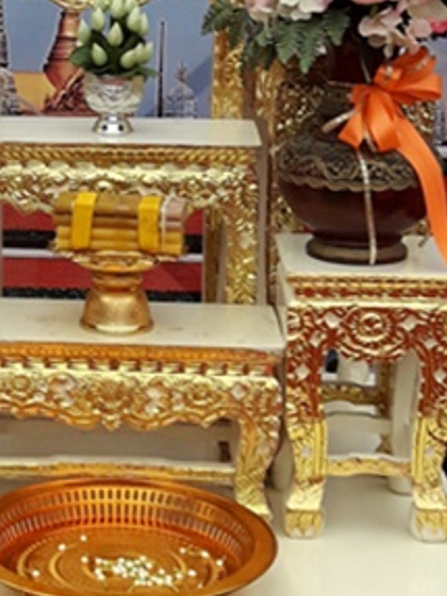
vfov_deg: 24.6
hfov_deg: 18.7
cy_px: 110
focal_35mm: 78
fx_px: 1344
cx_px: 87
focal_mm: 3.7
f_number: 1.9
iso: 64
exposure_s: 1/100
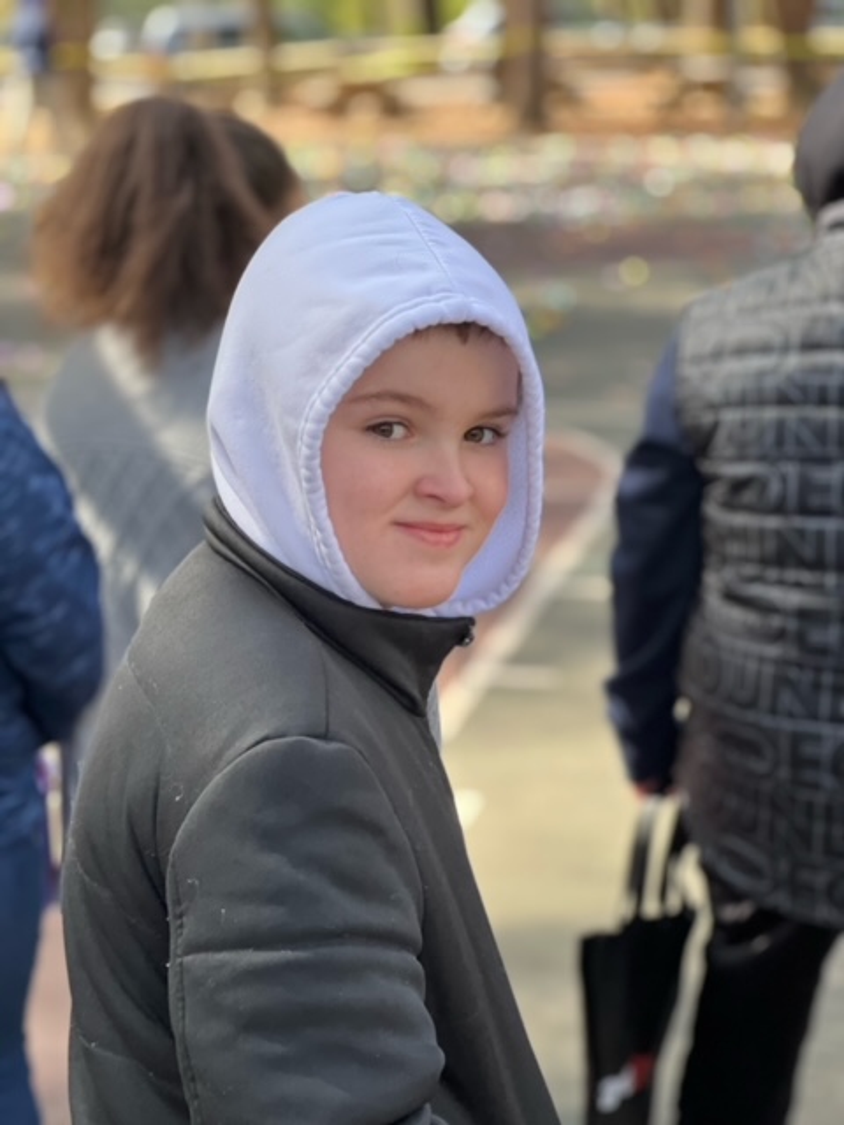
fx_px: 2503
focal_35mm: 77
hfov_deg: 19.1
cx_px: 422
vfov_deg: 25.3
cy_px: 562
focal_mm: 9
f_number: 2.8
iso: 40
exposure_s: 1/121
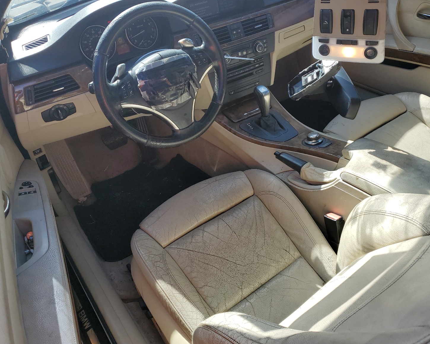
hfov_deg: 62.1
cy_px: 172
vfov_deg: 51.5
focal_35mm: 28
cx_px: 232
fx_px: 356
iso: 50
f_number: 1.5
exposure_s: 1/769
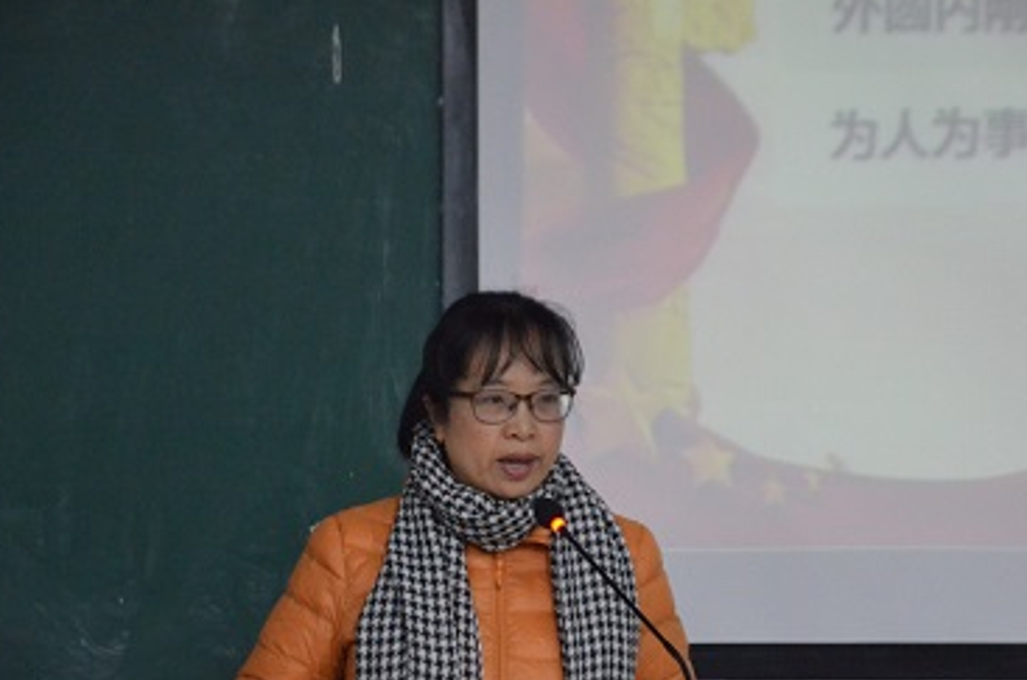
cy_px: 435
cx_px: 568
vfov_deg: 4.8
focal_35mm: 286
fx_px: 8141
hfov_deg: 7.2
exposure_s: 1/125
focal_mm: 140
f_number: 5.6
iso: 5000
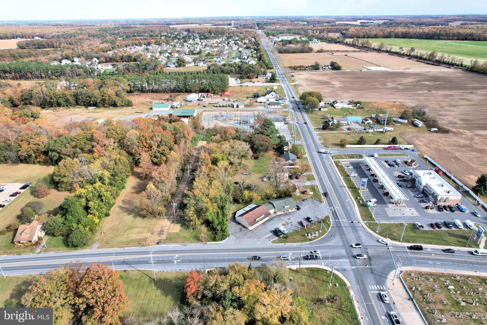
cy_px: 162
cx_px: 244
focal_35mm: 22
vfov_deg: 57.2
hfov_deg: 78.6
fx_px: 298
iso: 100
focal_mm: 8.38
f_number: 2.8
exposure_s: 1/800
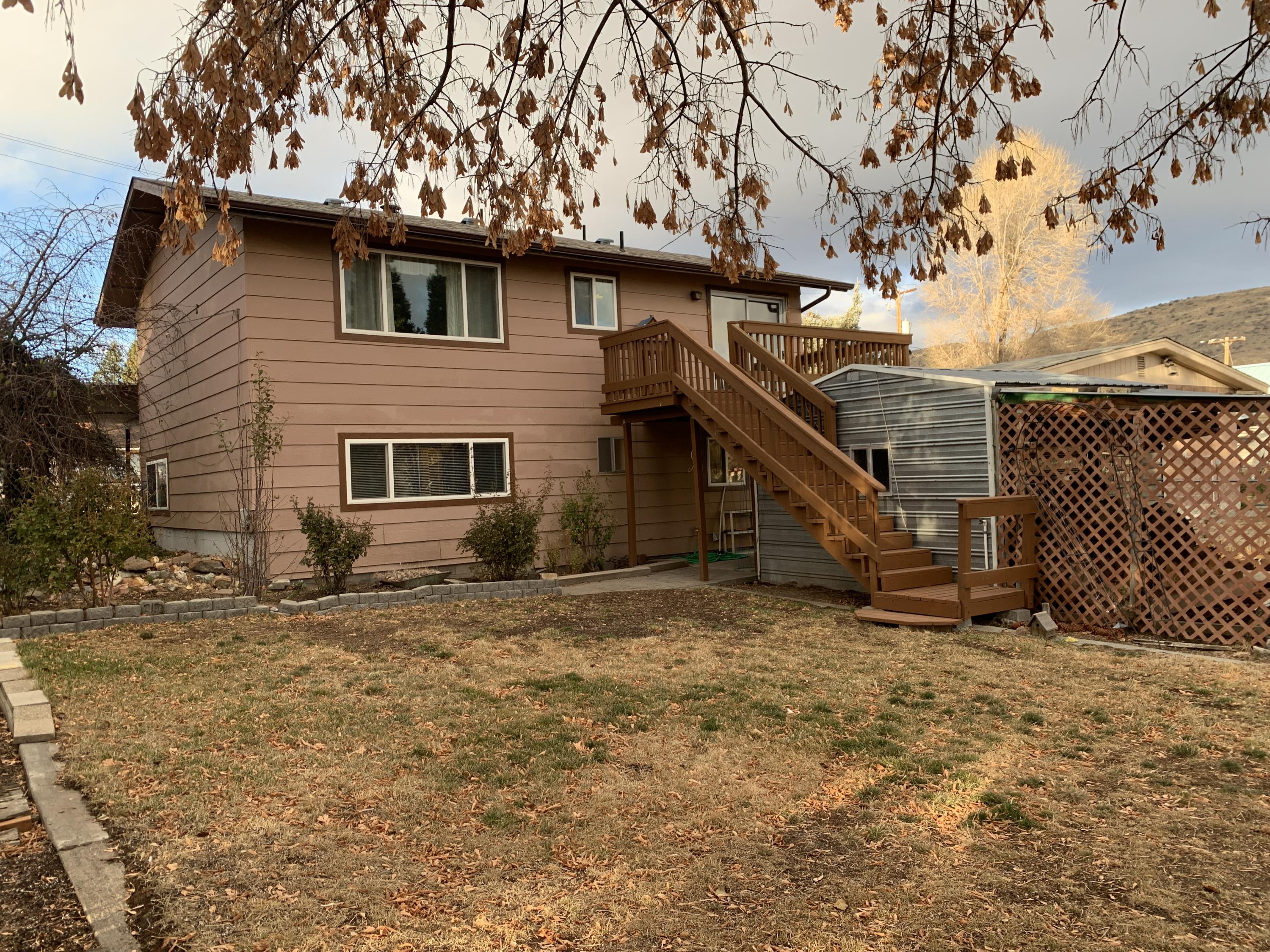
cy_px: 476
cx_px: 635
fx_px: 954
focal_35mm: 26
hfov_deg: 67.3
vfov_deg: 53.1
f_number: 1.8
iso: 25
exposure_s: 1/238
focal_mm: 4.25
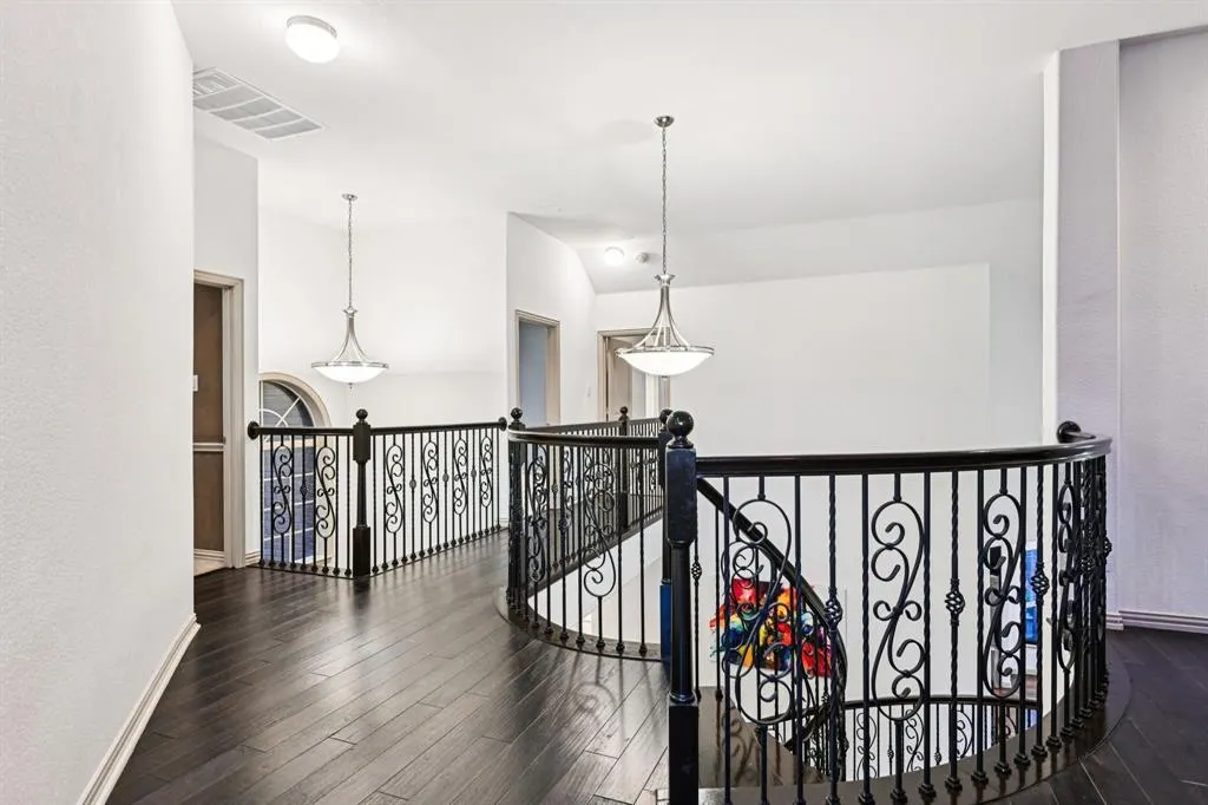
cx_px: 604
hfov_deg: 90.0
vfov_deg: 67.3
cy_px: 402
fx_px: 604
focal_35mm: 18
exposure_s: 1/8
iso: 400
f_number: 8
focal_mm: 18
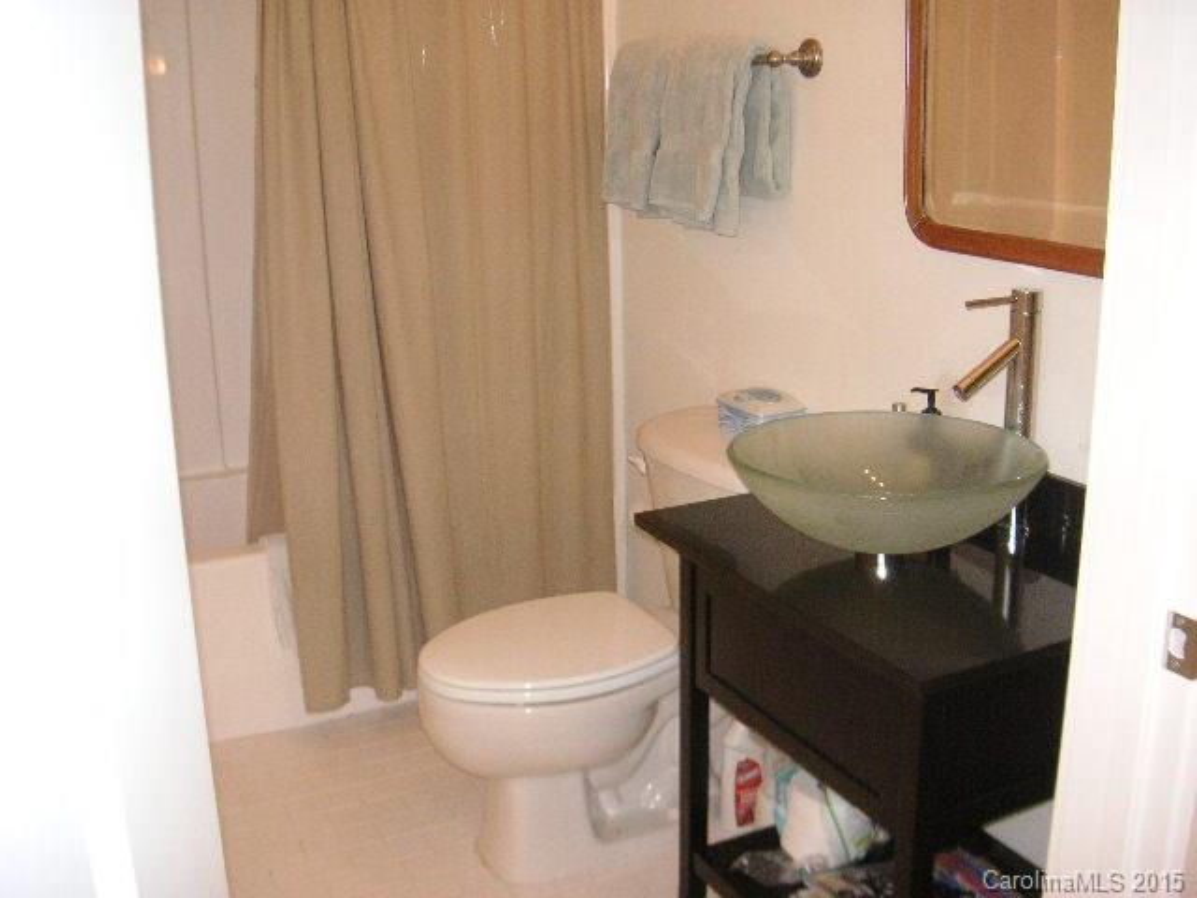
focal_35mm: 37
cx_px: 598
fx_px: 1279
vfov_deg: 38.7
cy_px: 449
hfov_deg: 50.1
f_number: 2.8
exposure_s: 1/45
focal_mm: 6.1
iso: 160
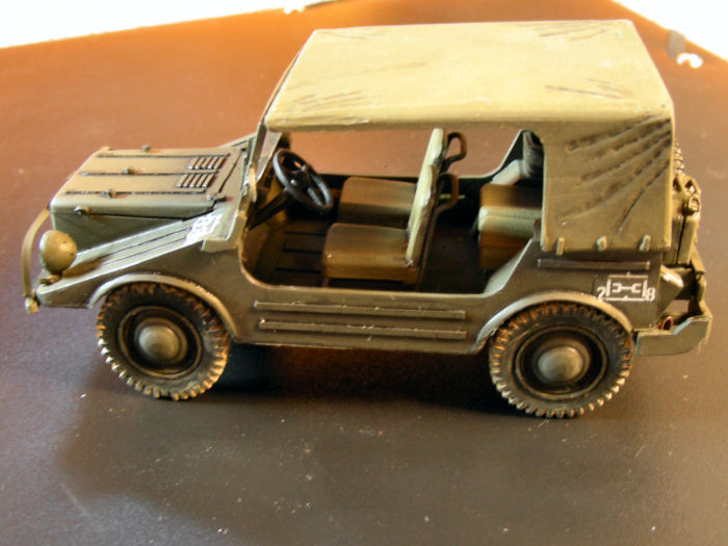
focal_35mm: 38
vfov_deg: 37.7
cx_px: 364
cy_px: 273
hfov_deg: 49.0
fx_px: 799
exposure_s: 2
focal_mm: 6.3
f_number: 3.5
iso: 50
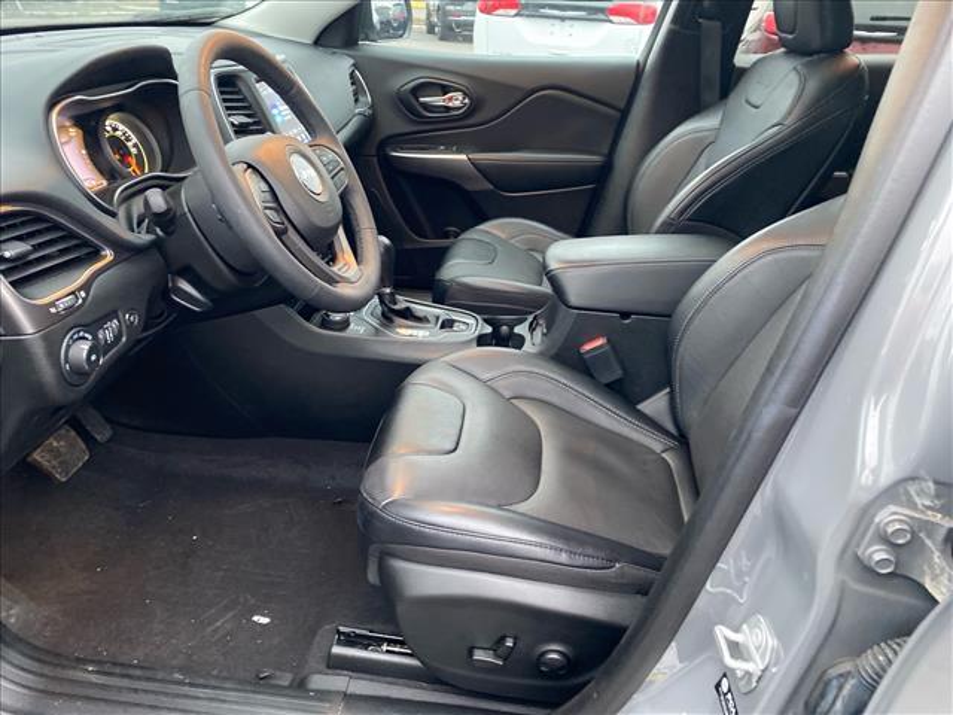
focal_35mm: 26
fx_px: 716
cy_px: 358
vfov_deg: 53.1
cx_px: 476
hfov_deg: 67.3
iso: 640
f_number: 1.8
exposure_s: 1/30
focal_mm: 4.25
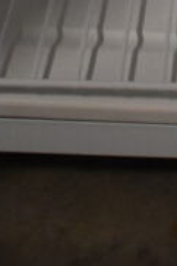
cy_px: -328
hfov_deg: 7.4
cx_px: 312
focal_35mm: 181
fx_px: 1337
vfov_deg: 10.2
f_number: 3.8
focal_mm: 24
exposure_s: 1/125
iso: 3200
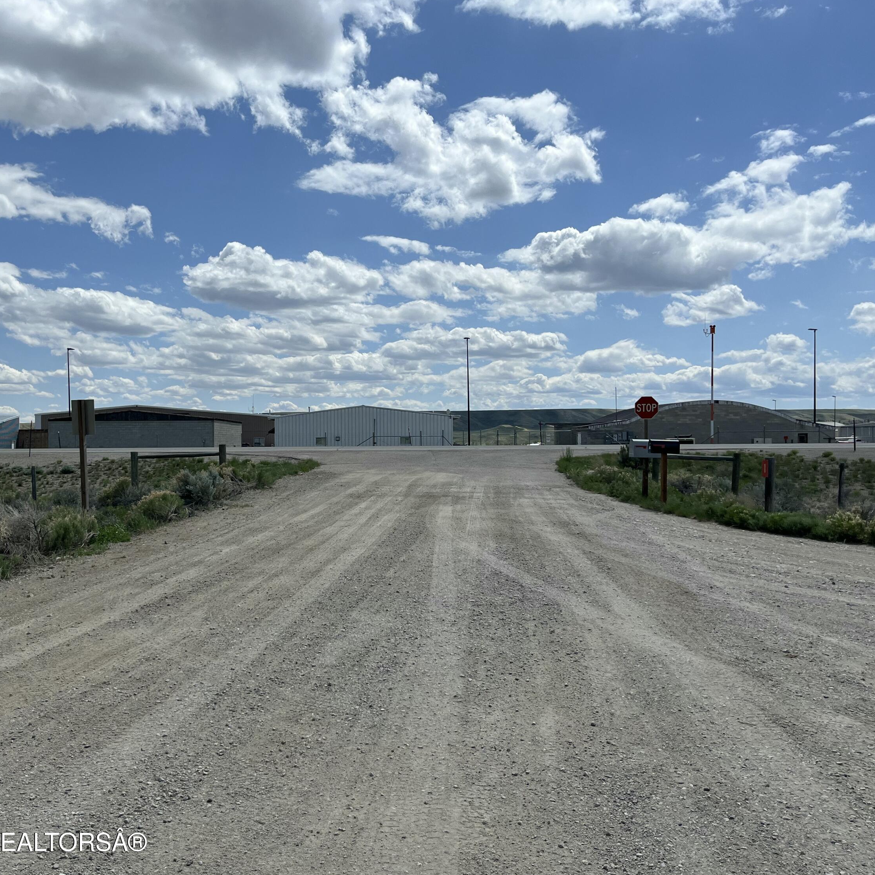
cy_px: 440
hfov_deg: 51.9
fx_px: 887
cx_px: 322
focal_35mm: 31
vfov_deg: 52.5
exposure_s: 1/9091
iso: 50
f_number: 1.6
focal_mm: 5.1
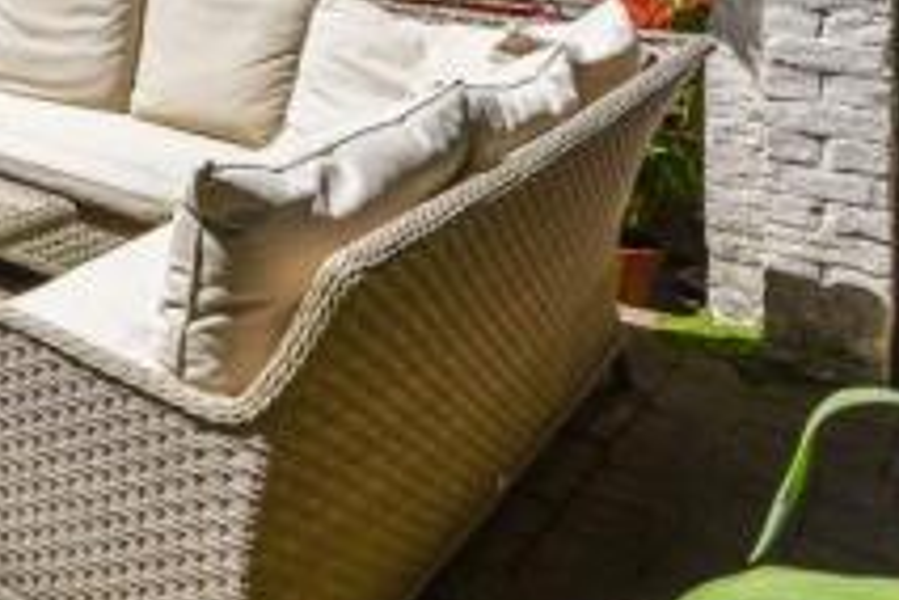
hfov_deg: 34.0
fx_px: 1074
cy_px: -99
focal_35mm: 43
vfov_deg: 27.8
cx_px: -245
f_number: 9
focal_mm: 14
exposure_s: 1/1250
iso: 400
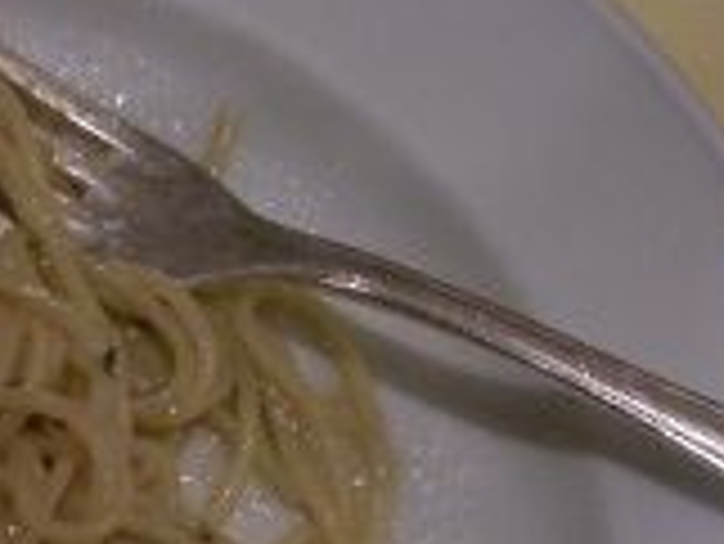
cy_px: 429
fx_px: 3202
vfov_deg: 9.7
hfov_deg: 12.5
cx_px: -198
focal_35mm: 153
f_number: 2.8
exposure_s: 1/60
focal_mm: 7.9
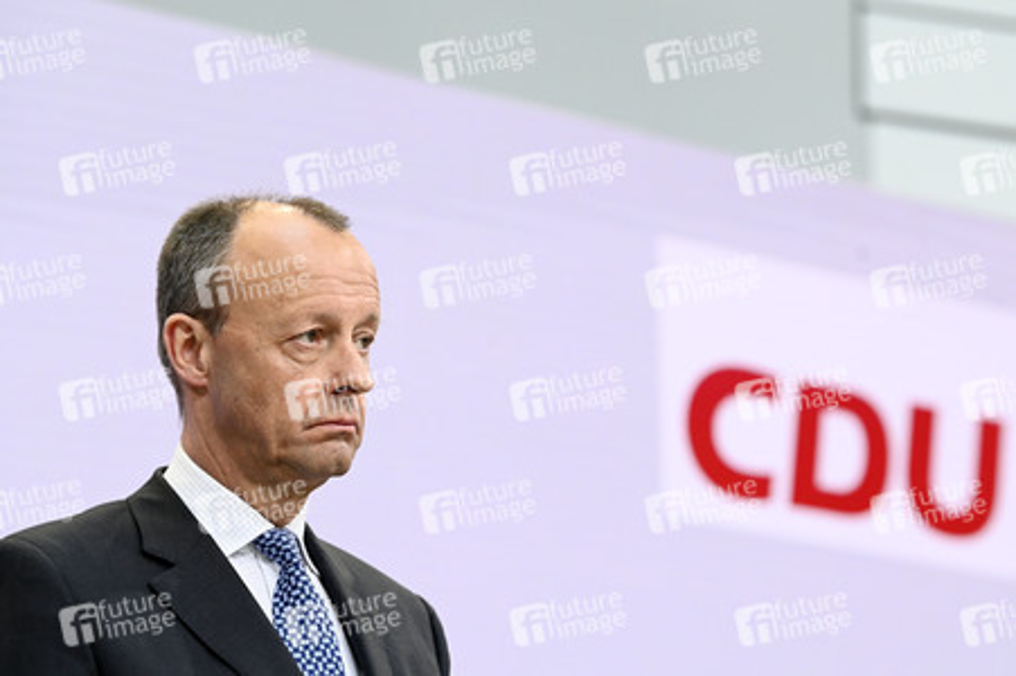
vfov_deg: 7.8
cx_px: 508
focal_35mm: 175
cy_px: 338
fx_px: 4935
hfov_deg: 11.8
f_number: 5
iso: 4000
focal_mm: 175
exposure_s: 1/800
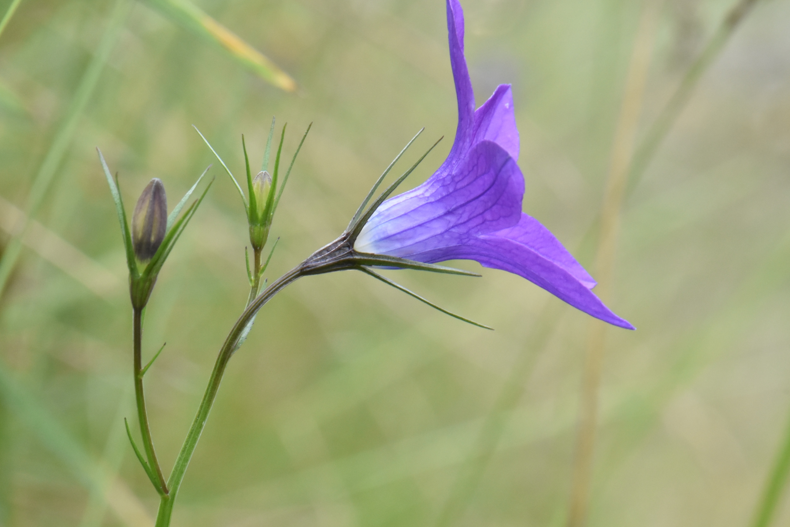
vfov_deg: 7.4
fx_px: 4051
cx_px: 364
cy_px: 264
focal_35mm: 185
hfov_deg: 11.1
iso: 1600
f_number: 22
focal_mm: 105
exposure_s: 1/125
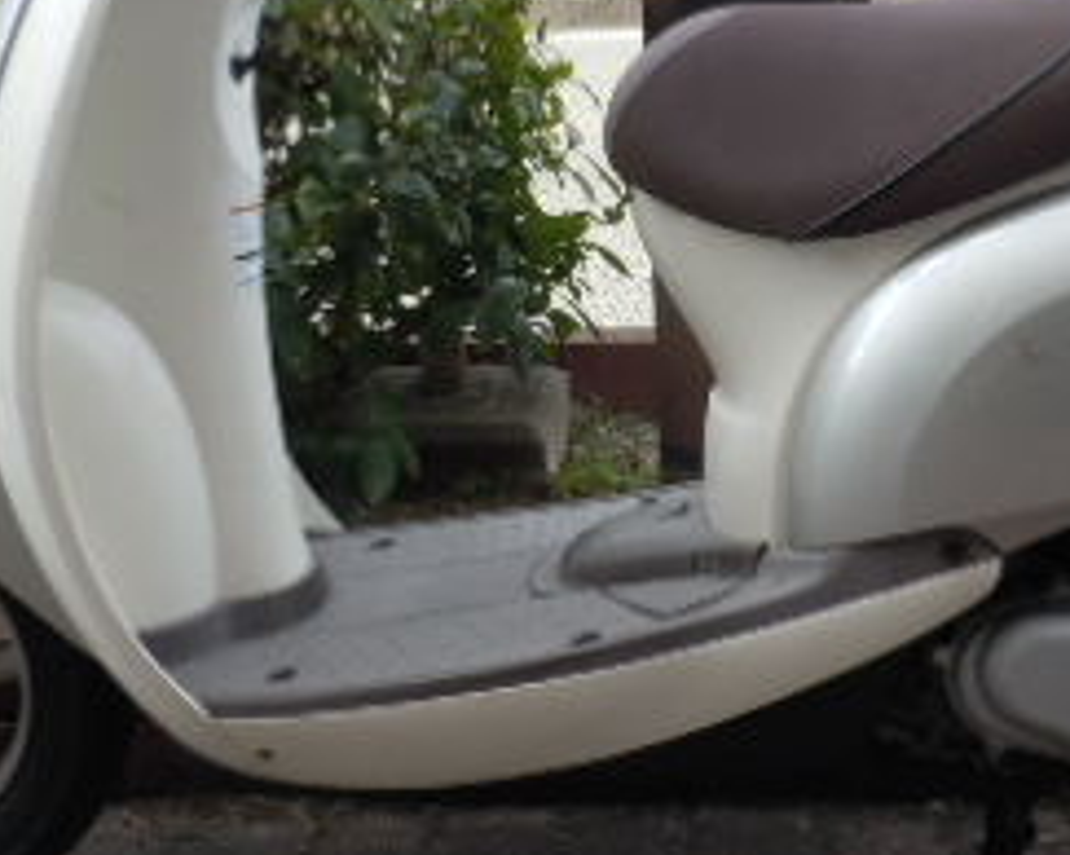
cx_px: 687
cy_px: 251
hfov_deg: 26.3
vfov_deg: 21.1
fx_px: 2278
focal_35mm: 72
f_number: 3.7
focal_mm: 5
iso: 100
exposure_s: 1/160
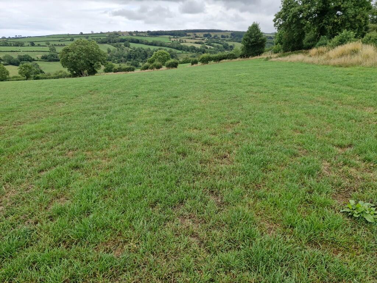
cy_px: 142
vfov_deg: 58.9
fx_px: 250
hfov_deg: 73.9
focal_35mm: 23
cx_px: 188
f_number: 1.8
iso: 50
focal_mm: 5.54
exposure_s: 1/5882
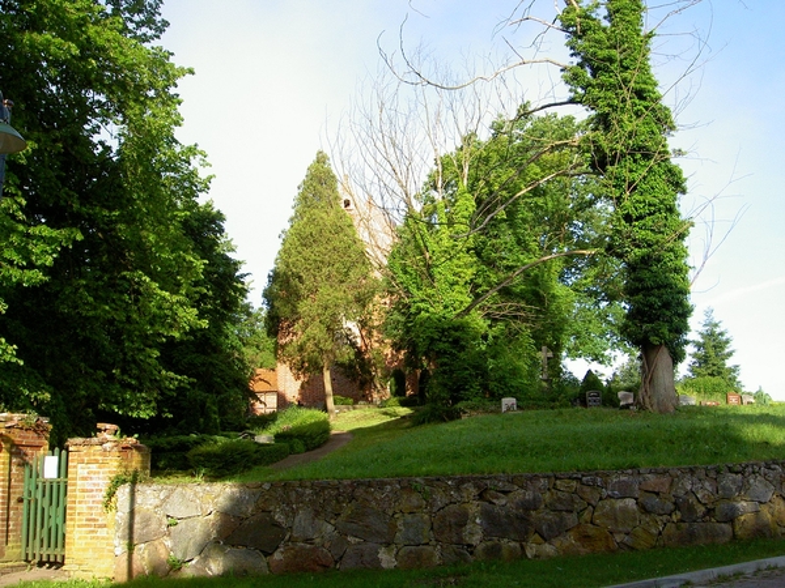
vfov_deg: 36.8
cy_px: 294
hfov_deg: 47.9
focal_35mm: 39
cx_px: 392
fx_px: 884
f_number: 4.7
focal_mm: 8
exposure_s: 1/640
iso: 200
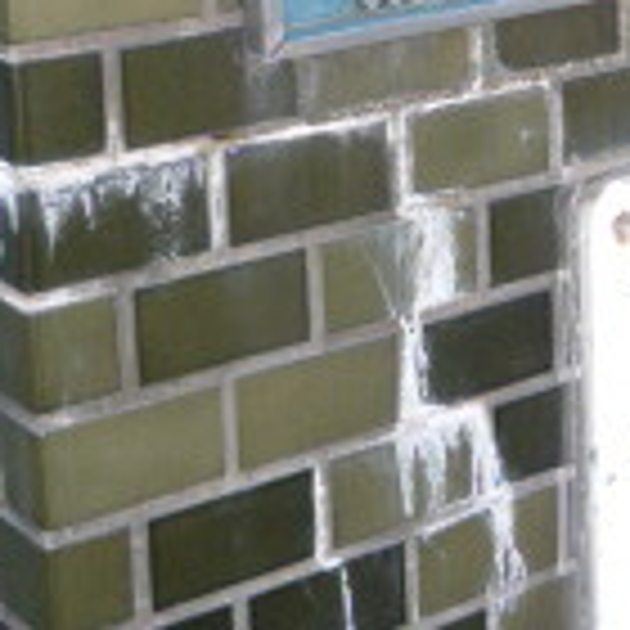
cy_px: -18
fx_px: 2080
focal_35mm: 101
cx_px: 904
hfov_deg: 16.0
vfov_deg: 16.8
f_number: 2.8
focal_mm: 4.4
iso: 100
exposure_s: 1/200
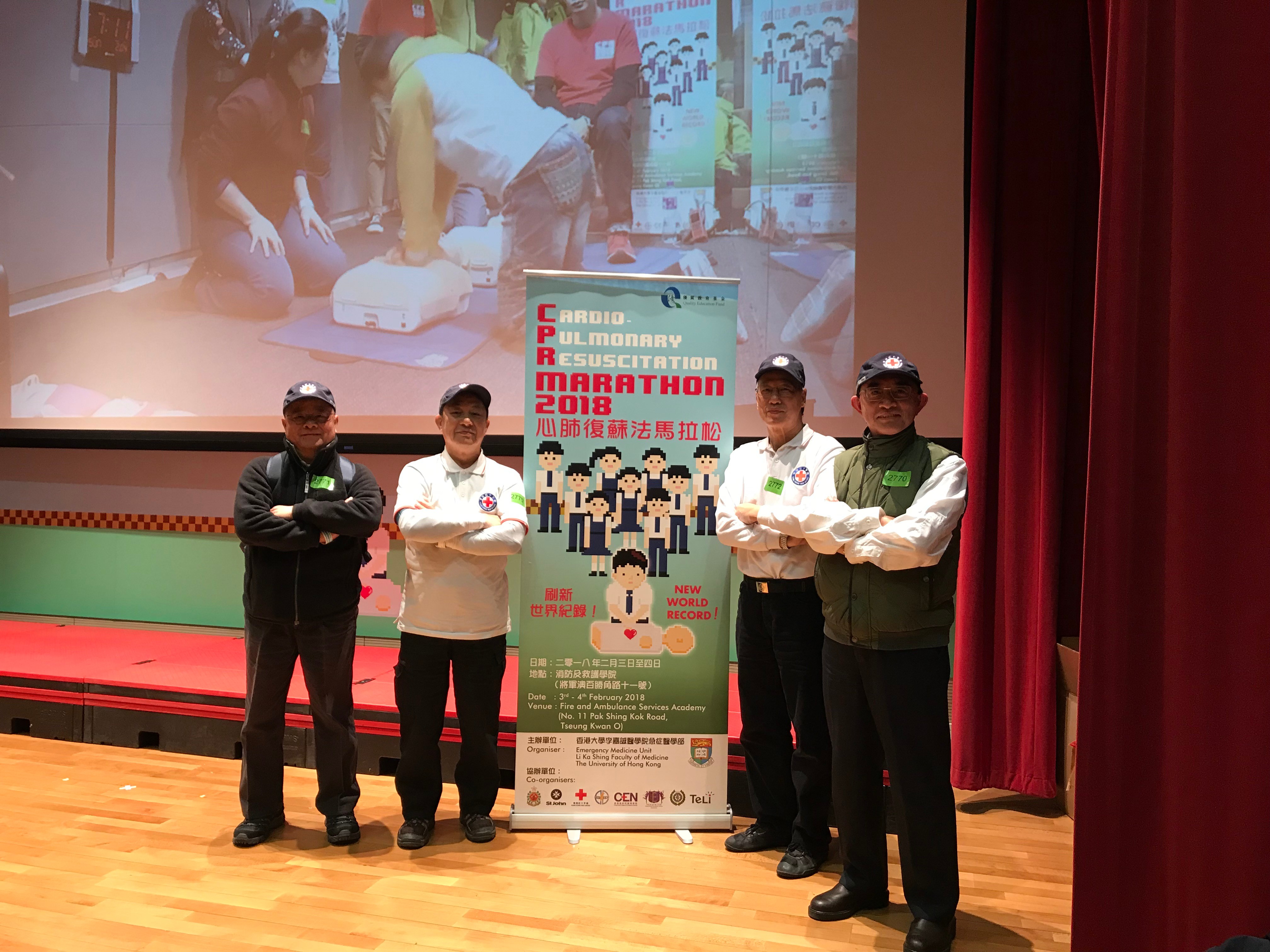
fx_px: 1027
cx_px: 635
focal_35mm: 28
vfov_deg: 49.7
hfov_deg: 63.4
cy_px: 476
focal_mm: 3.99
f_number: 1.8
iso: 40
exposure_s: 1/20
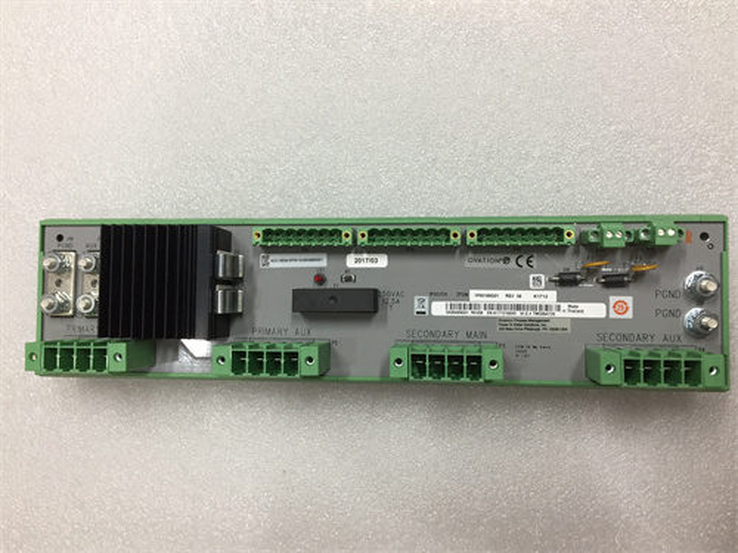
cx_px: 369
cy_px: 276
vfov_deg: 48.2
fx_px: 618
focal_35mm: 29
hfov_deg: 61.7
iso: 80
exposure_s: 1/33
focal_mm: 4.15
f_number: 2.2
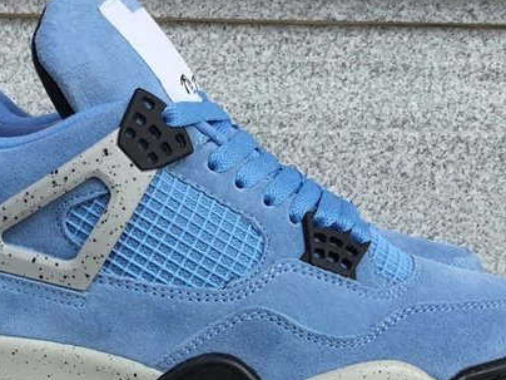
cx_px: 189
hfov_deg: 28.1
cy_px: 356
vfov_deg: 20.8
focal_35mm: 69
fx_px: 1009
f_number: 2.4
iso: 25
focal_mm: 3.3
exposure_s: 1/646
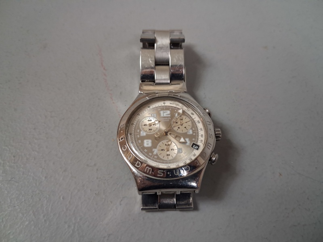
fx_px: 252
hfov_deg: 65.3
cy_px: 121
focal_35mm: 27
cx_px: 162
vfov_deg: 51.4
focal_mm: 4
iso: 320
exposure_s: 1/50
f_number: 1.8
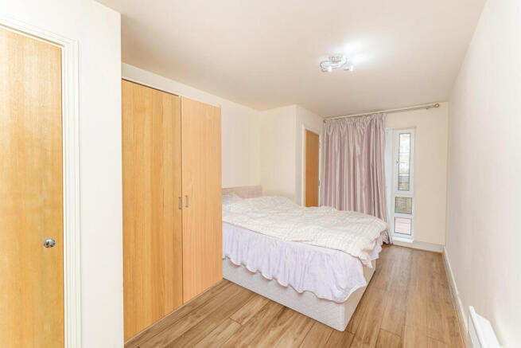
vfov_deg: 81.2
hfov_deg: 104.2
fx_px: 203
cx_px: 260
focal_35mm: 14
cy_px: 174
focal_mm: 14
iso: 320
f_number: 7.1
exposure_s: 1/60
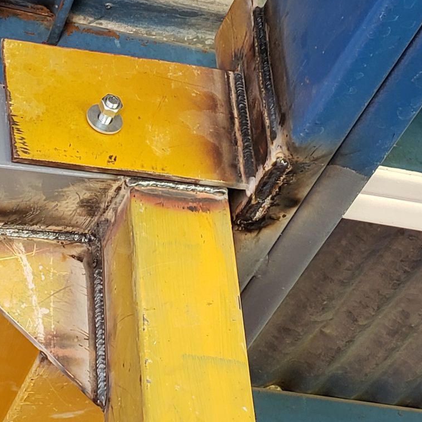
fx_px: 428
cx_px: 147
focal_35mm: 31
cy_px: 209
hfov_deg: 51.7
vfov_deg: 52.5
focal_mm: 4.3
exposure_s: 1/50
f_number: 2.4
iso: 100
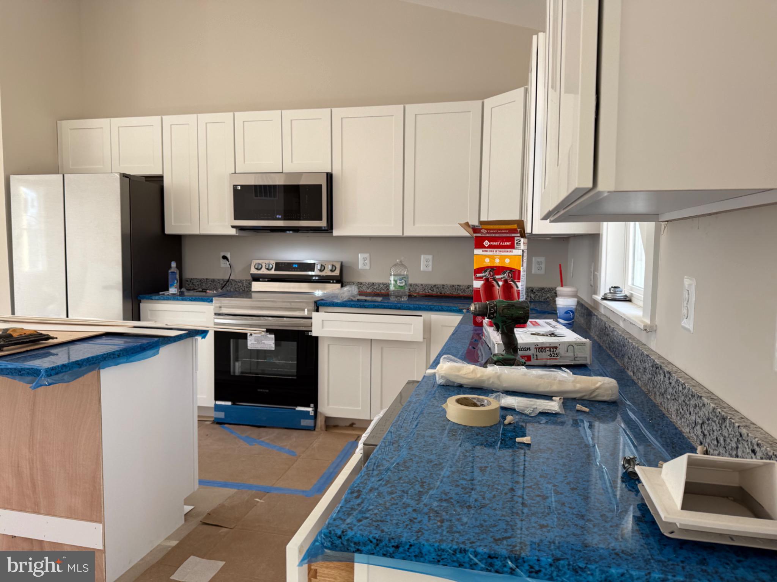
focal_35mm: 24
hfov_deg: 71.6
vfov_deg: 56.8
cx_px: 388
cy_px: 291
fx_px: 539
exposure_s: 1/121
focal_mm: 6.76
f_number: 1.78
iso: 80
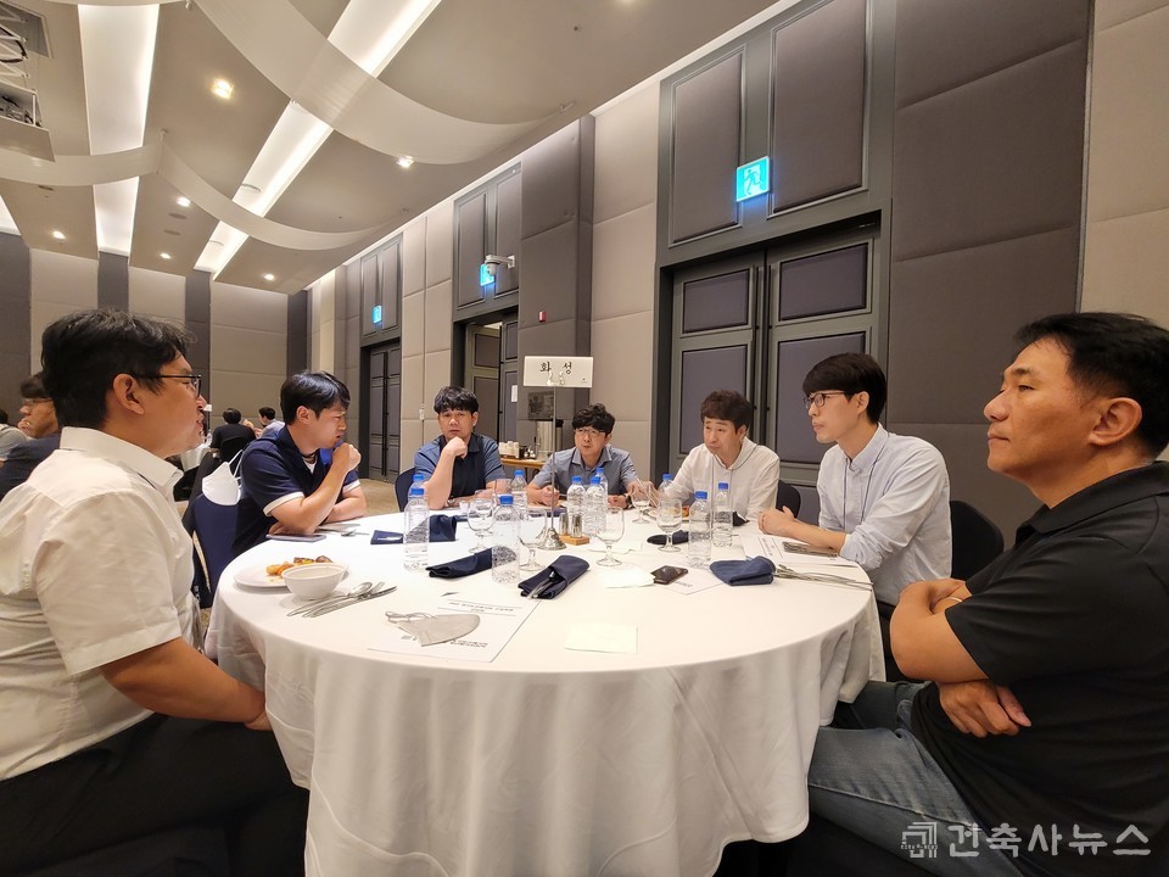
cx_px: 584
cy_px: 438
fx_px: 439
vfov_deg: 89.9
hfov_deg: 106.2
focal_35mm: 13
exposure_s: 1/40
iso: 320
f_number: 2.2
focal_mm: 2.2
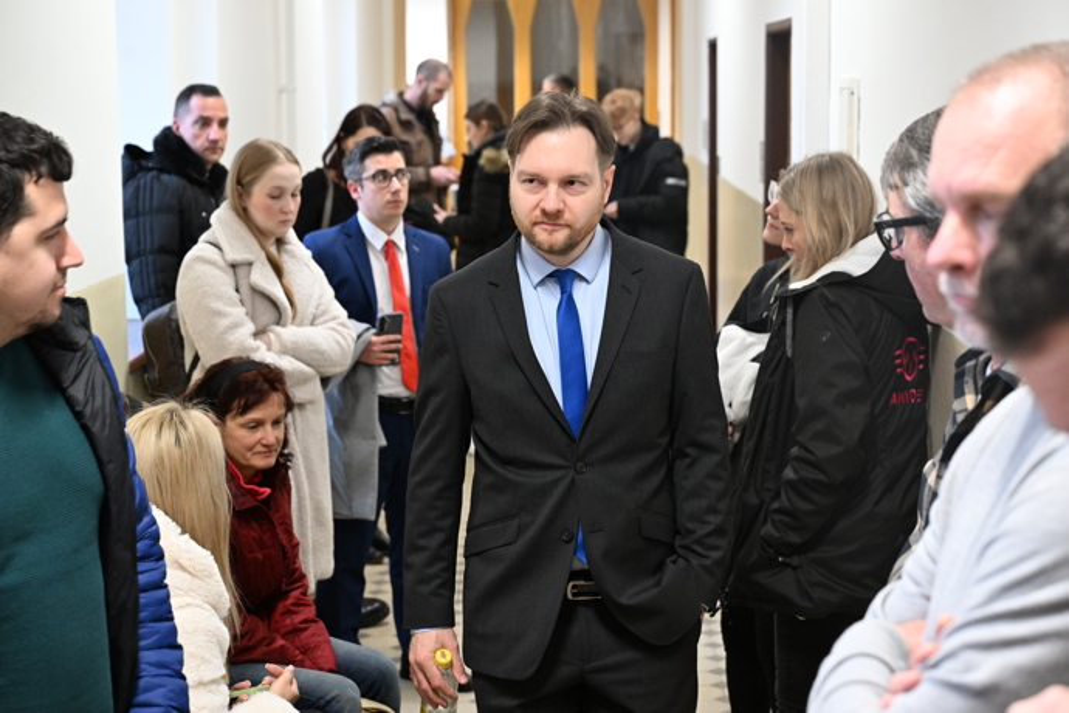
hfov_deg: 29.7
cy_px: 356
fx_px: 2019
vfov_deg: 20.0
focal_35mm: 68
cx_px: 534
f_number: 5
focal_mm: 68
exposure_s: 1/125
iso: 5000
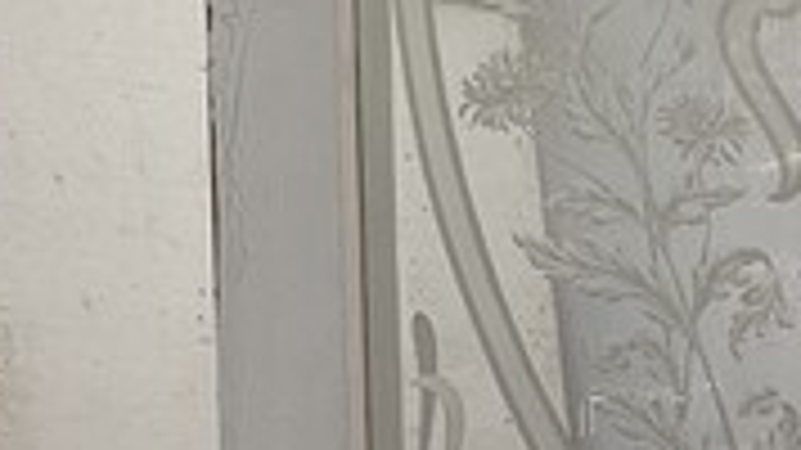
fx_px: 2166
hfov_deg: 19.5
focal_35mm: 102
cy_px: 572
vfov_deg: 11.6
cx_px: 1017
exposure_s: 1/64
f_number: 1.8
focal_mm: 4.25
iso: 125
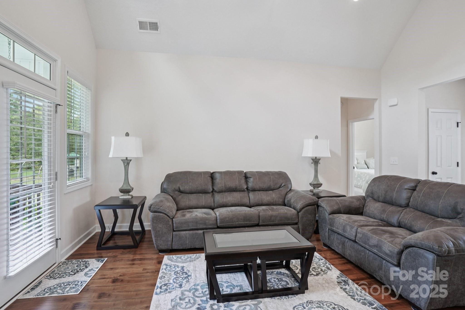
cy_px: 155
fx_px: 232
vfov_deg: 67.4
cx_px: 232
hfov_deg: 90.0
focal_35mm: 18
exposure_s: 1/25
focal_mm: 18
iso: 400
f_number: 6.3
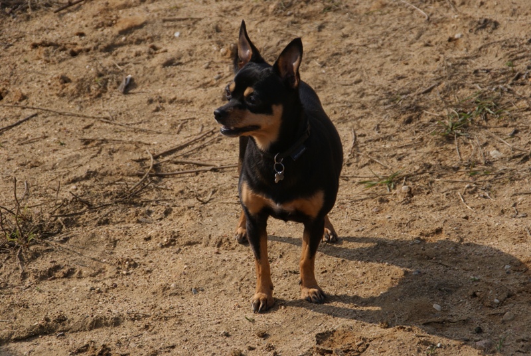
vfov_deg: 8.7
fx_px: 2327
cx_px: 266
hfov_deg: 13.0
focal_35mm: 158
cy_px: 178
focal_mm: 105
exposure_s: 1/320
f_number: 8
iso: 100
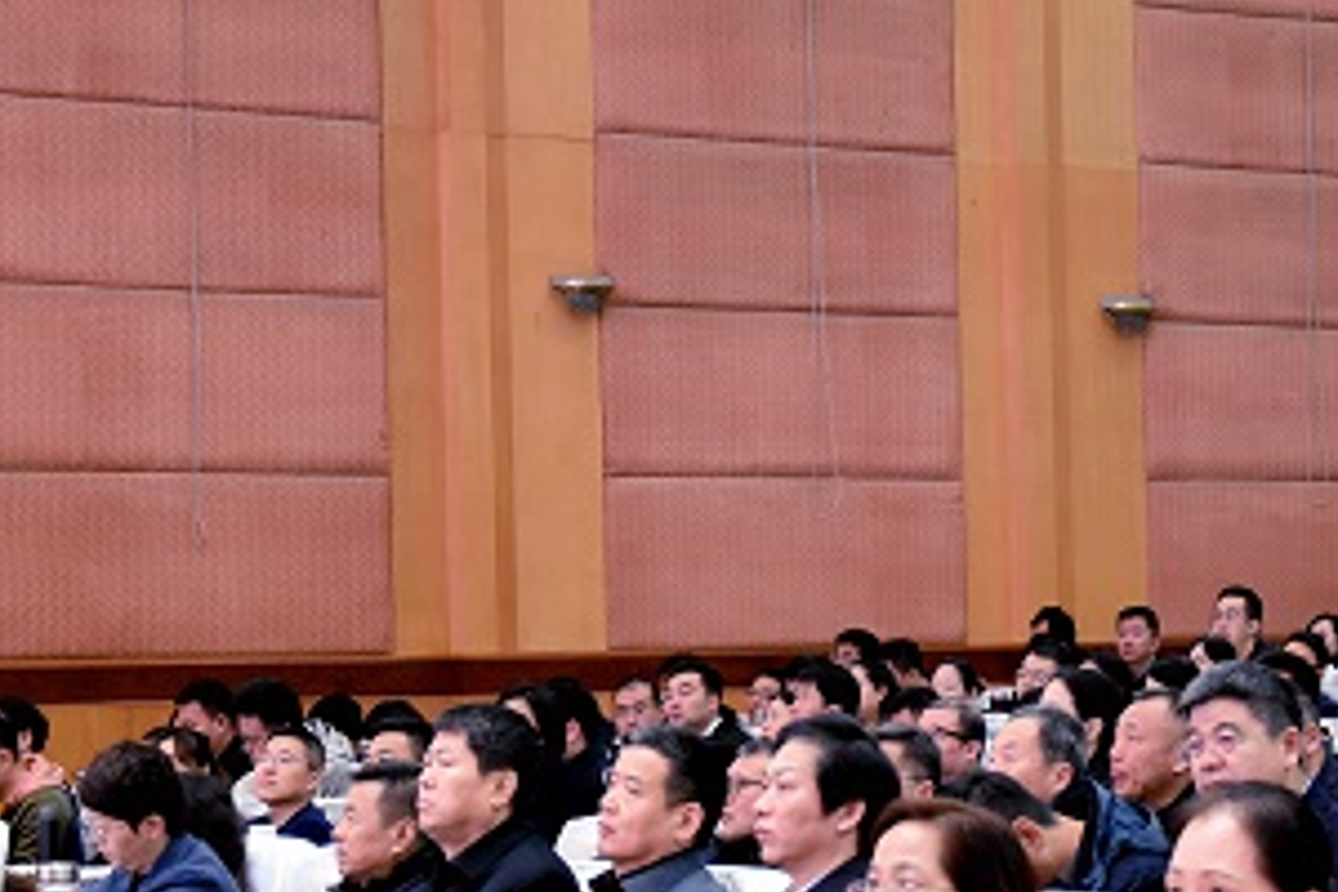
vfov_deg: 14.2
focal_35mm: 96
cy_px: 598
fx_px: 3568
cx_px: 923
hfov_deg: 21.1
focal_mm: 32
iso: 1600
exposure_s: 1/30
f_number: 4.2
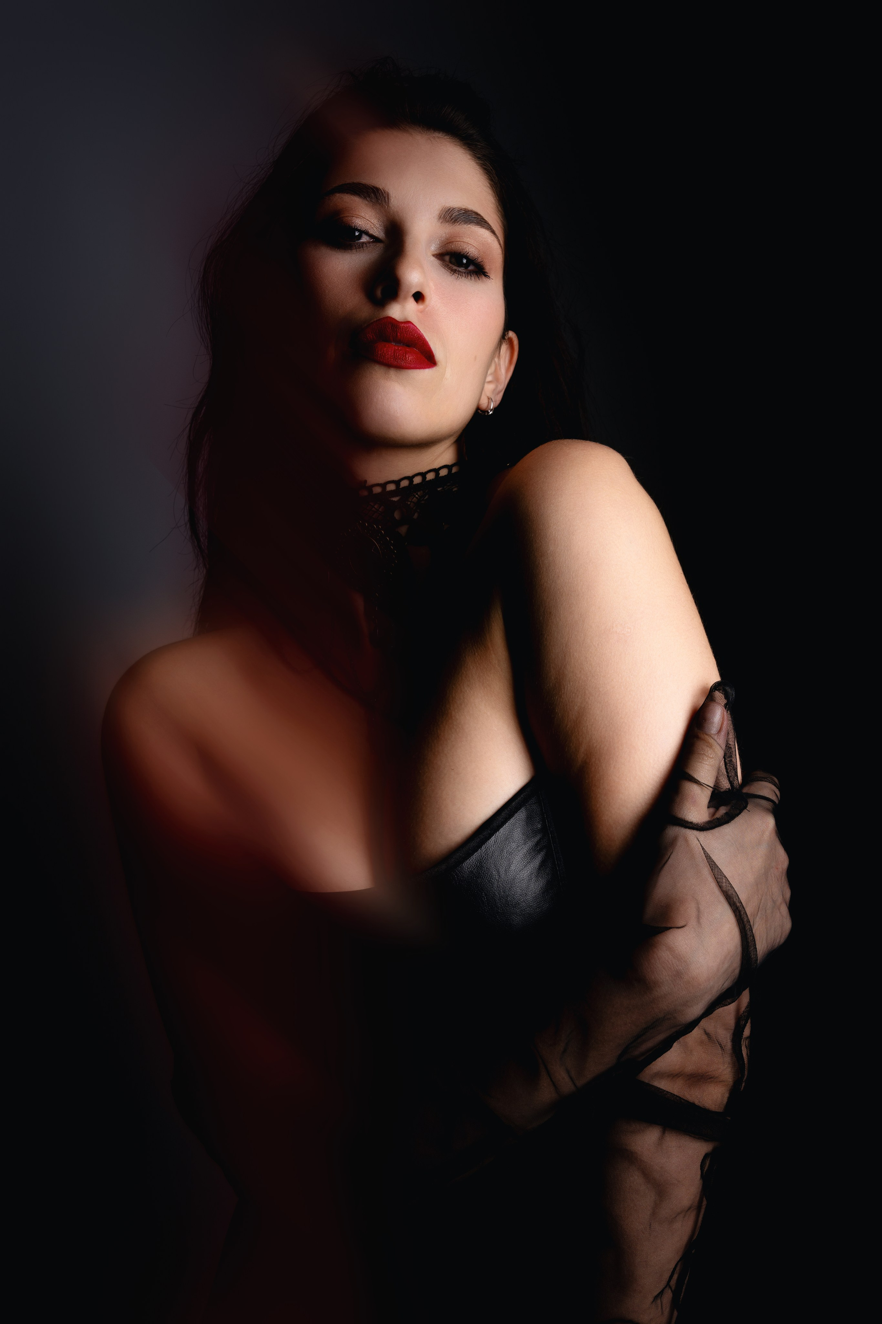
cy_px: 662
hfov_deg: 34.9
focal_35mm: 38
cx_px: 441
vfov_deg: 50.5
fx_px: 1404
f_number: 8
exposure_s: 1/200
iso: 100
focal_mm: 38.2
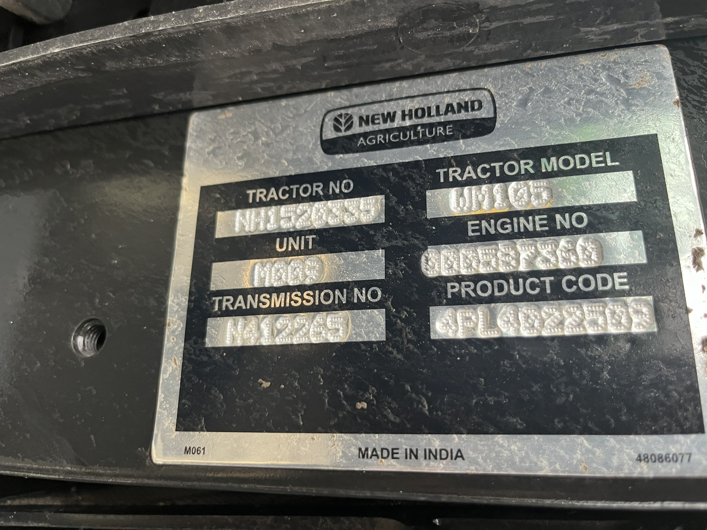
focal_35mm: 26
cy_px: 265
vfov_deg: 53.1
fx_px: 531
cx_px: 354
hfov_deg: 67.3
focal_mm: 5.1
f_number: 1.6
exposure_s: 1/60
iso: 250
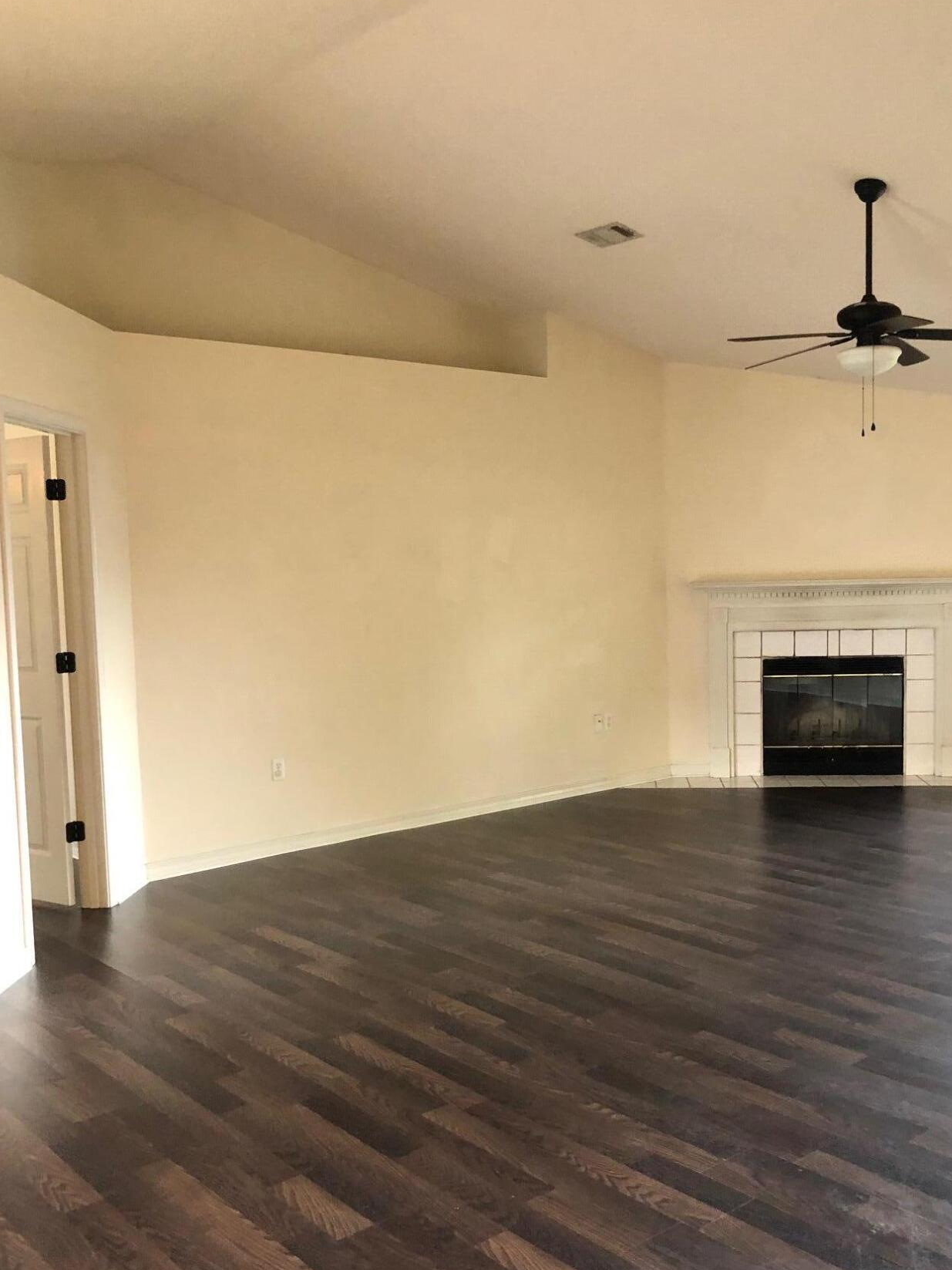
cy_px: 674
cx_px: 529
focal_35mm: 34
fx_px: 1247
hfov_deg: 41.7
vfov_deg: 53.9
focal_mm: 3.99
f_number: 1.8
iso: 80
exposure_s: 1/15
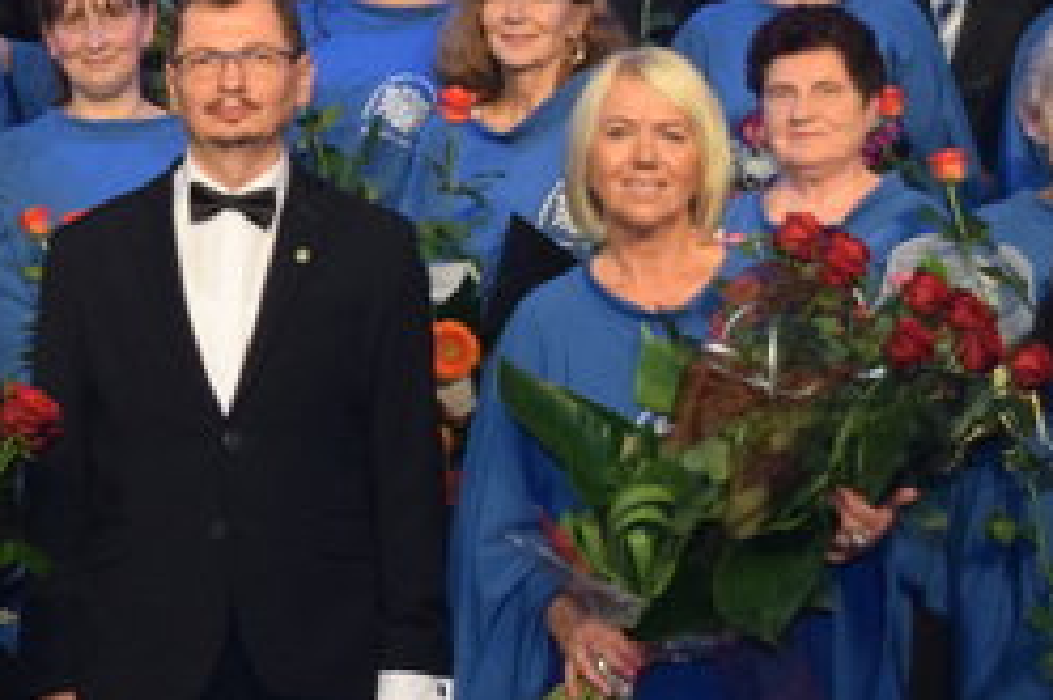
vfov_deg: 7.7
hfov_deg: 11.5
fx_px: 5203
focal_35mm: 178
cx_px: 185
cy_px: 155
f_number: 4.2
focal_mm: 28
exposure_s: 1/250
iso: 1600
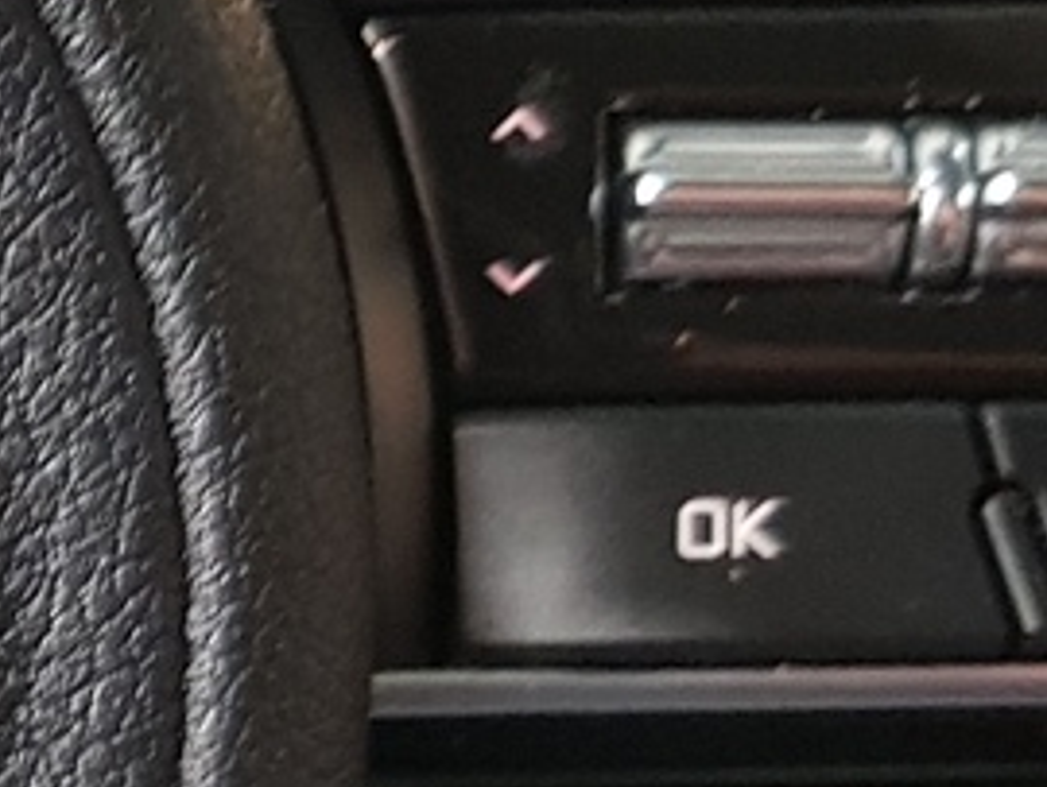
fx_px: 4662
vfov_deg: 9.4
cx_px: -1202
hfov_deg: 11.3
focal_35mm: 154
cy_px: 1089
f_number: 1.7
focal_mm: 4.2
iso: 200
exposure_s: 1/13
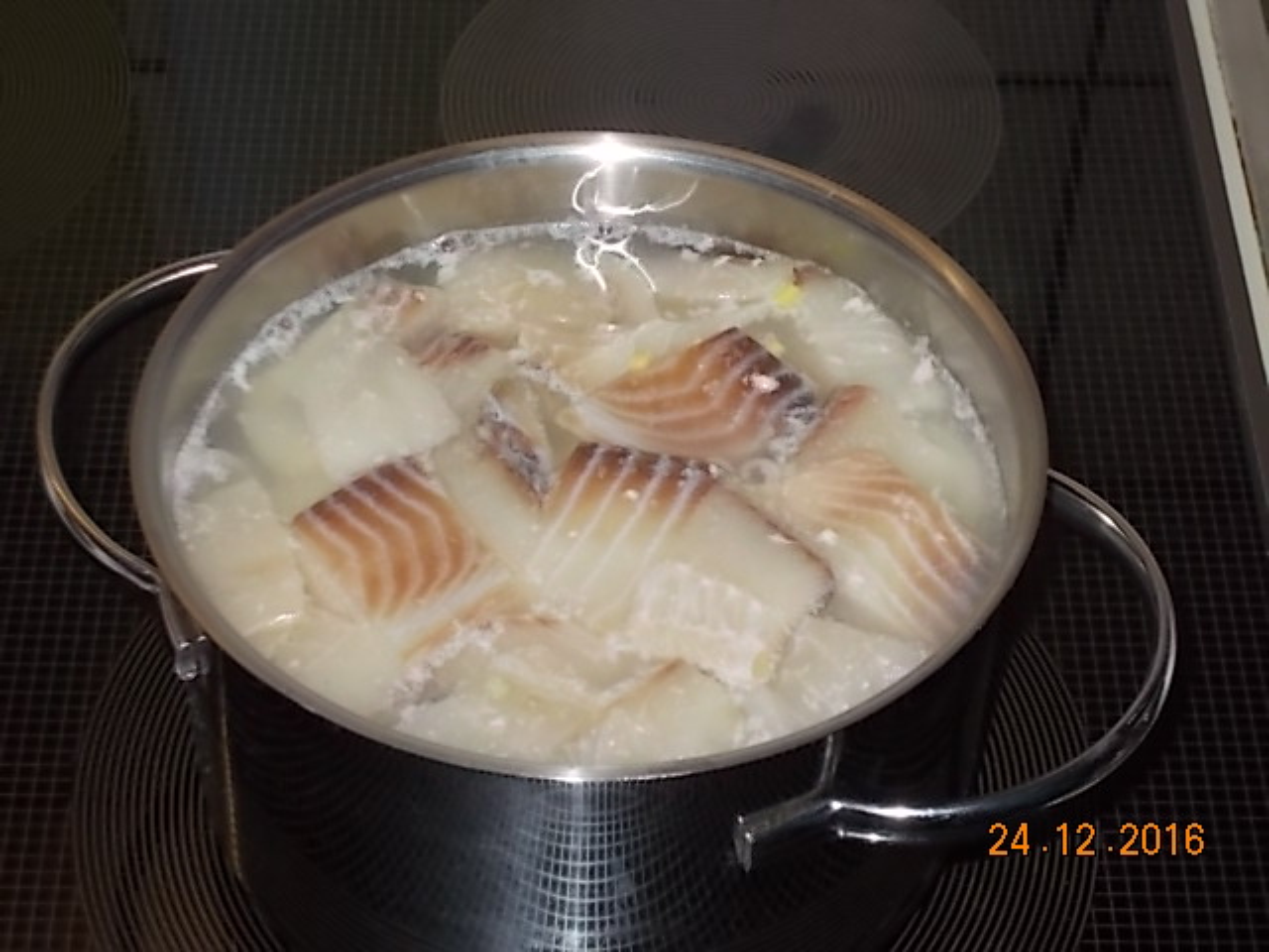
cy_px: 476
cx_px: 634
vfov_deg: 17.2
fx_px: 3153
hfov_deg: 22.8
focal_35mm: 86
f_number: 6.3
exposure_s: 1/60
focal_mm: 15.4
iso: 200
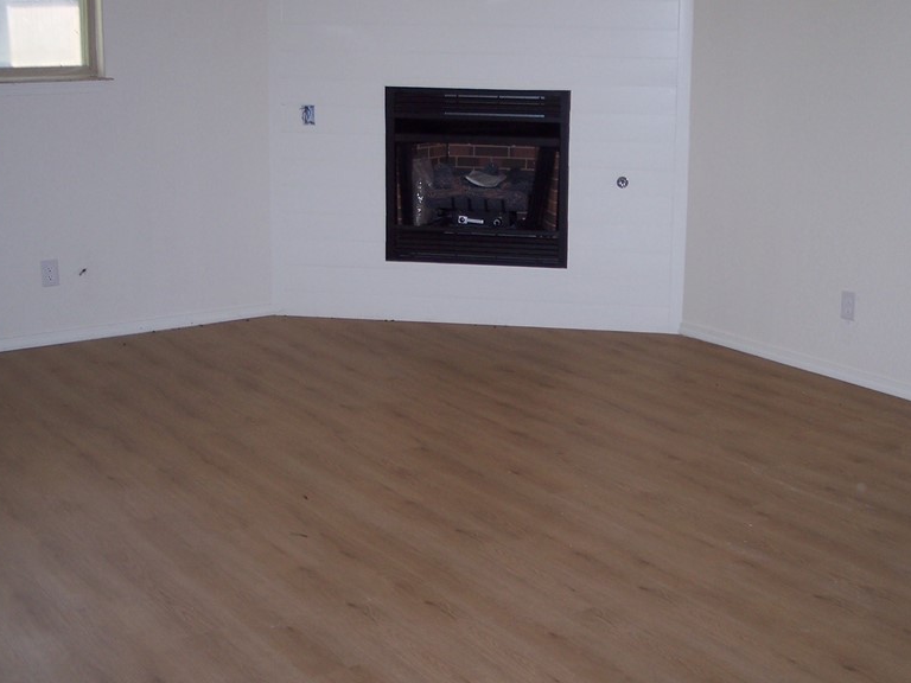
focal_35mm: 52
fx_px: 1369
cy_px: 304
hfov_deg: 36.8
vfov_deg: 28.0
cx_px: 516
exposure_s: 1/60
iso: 100
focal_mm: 8
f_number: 2.8
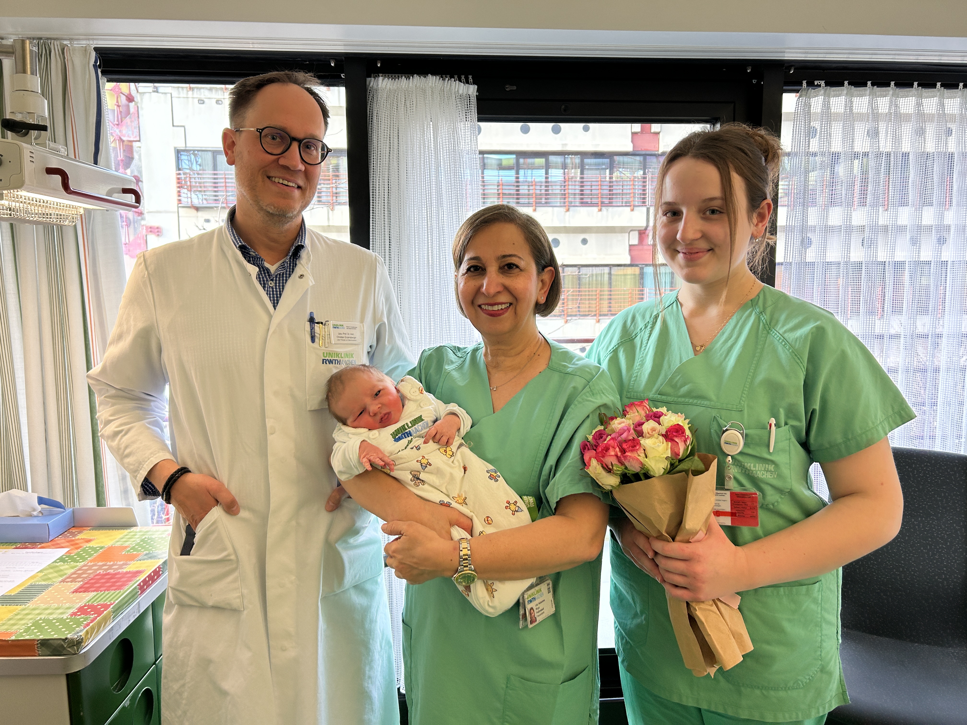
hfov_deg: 67.3
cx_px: 484
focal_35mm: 26
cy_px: 362
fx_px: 726
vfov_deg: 53.1
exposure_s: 1/100
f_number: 1.5
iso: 50
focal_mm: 5.7
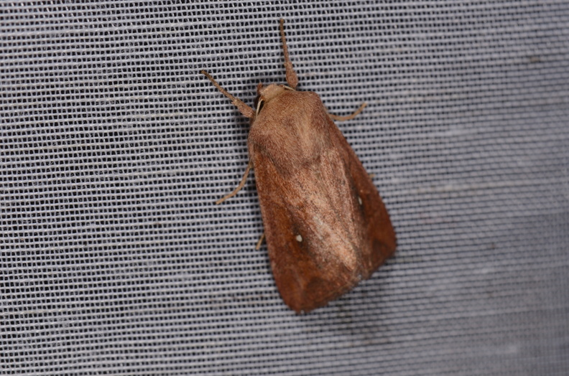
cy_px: 188
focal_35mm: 128
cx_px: 284
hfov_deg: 16.1
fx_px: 2010
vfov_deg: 10.7
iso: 100
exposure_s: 1/60
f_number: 22
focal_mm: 85
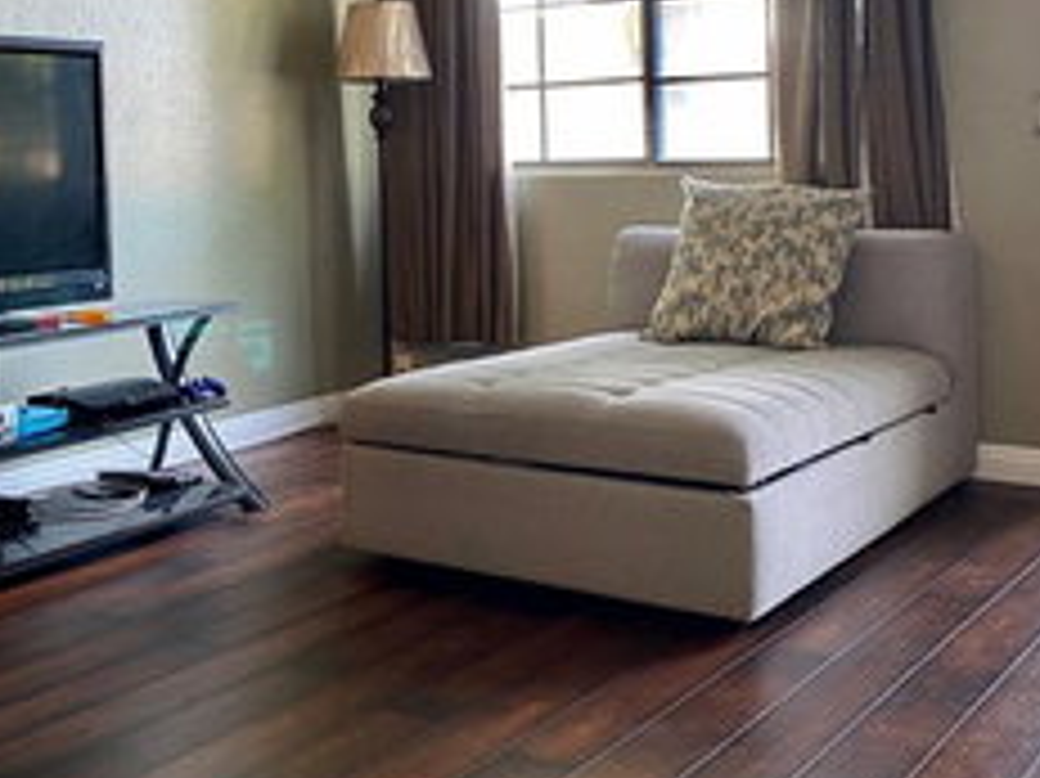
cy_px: 162
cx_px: 380
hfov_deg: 39.4
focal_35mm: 48
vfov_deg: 29.6
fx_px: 1441
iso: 250
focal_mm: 4.25
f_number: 1.8
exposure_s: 1/60
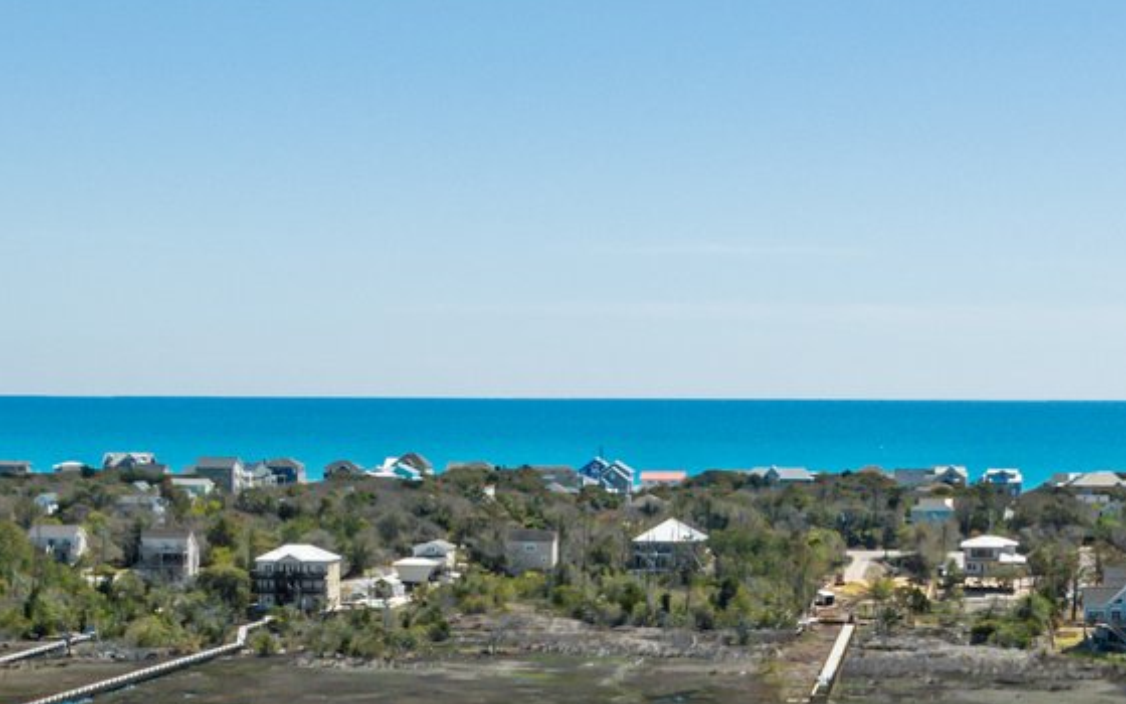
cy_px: 1042
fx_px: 2854
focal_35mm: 93
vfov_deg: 13.3
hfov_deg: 22.3
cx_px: 545
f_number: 5.6
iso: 100
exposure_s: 1/800
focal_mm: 12.29
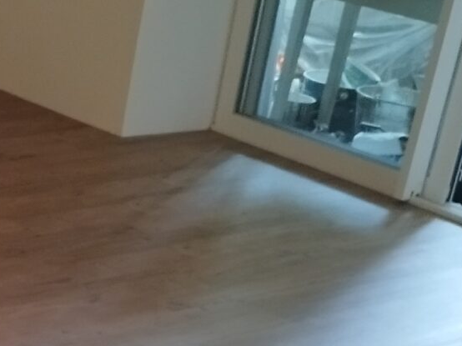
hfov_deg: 16.5
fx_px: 1481
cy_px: 454
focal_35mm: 111
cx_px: -173
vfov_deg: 12.9
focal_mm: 5.89
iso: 380
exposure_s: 1/33.3
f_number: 1.89
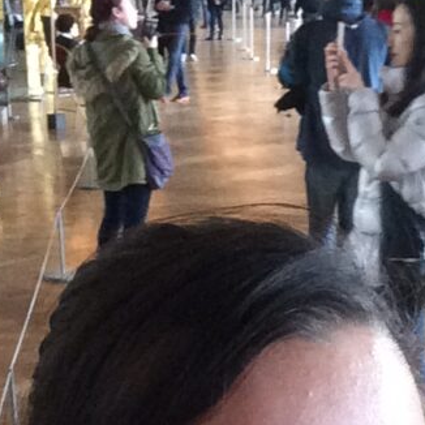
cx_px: 274
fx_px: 1195
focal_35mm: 86
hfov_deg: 20.1
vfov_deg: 19.2
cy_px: 489
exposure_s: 1/33
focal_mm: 2.15
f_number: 2.4
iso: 500
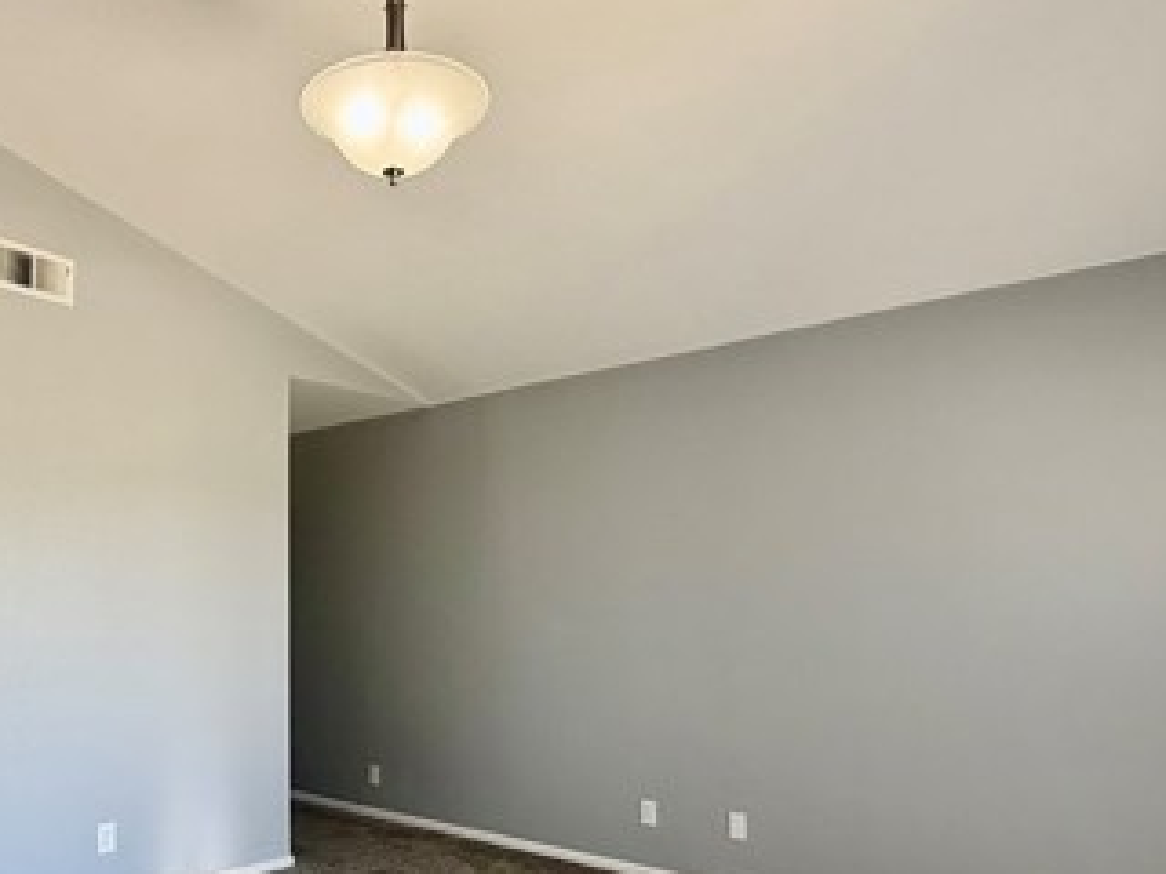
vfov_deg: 48.7
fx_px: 943
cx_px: 328
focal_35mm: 28
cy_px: 601
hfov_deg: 60.8
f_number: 2.2
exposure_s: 1/99
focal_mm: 2.22
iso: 80
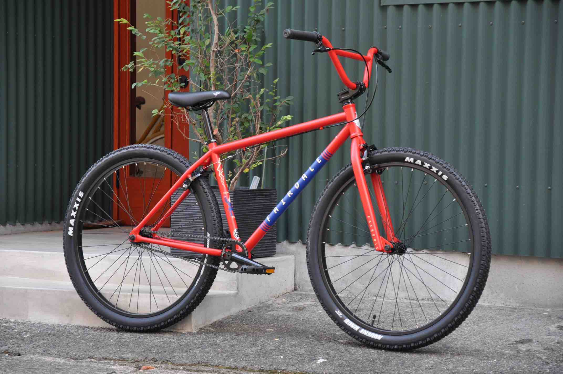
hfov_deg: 16.1
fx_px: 1992
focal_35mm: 128
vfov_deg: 10.7
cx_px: 282
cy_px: 187
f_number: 5.6
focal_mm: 85
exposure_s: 1/125
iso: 400
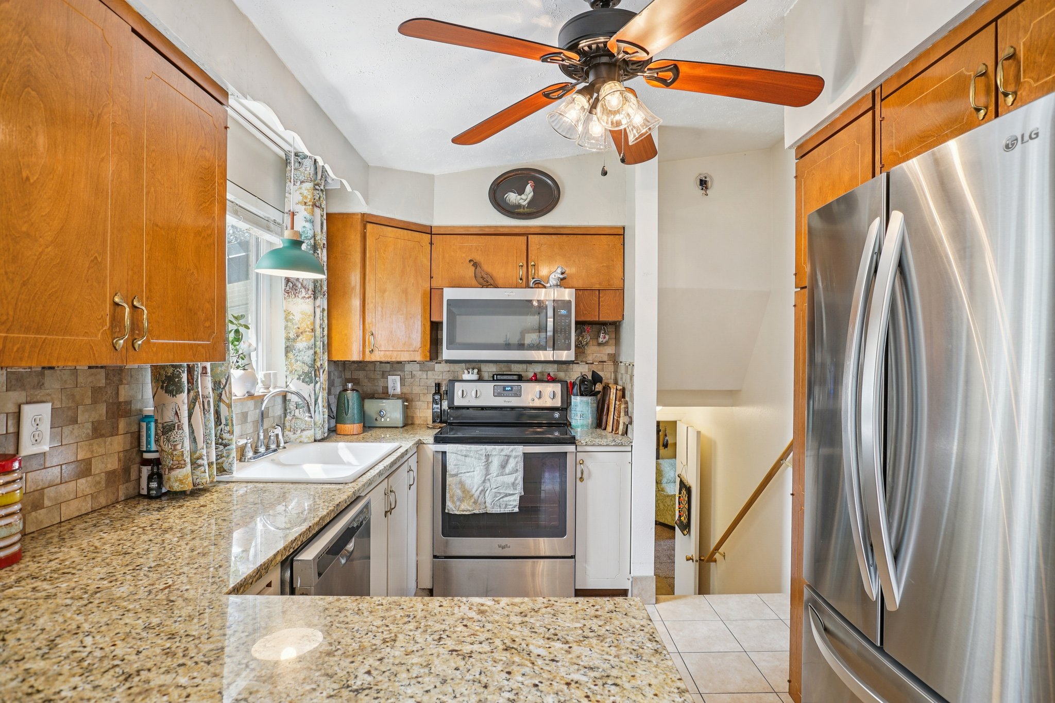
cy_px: 352
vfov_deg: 64.5
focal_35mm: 19
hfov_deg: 86.9
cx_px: 528
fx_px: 557
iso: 100
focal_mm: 19
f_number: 8
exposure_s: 1/3.33
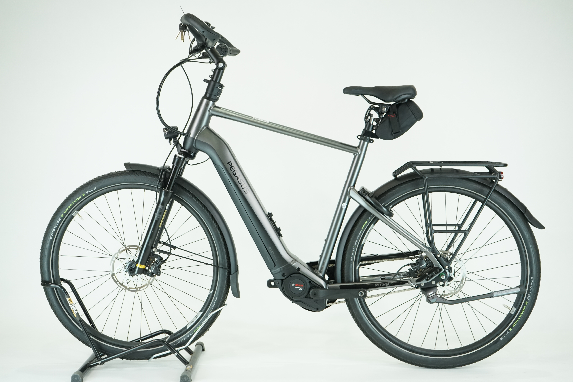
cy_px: 191
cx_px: 286
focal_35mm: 49
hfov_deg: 40.3
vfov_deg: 27.5
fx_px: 780
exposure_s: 1/200
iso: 1600
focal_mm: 49
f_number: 5.6
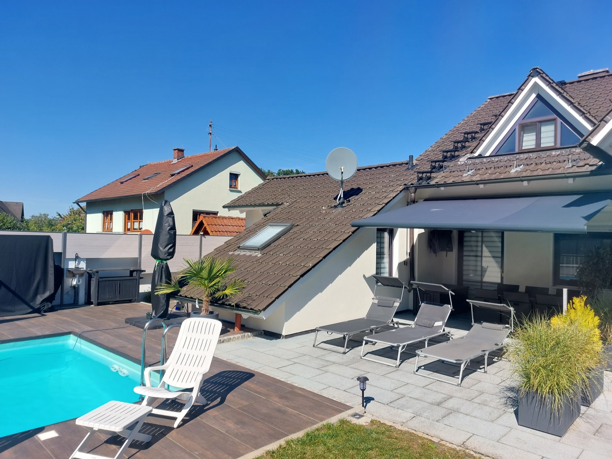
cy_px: 230
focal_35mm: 25
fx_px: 442
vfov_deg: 54.9
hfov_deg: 69.4
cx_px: 306
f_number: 1.8
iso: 25
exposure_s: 1/969
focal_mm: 5.23
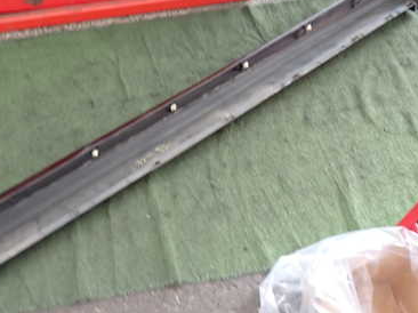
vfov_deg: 35.1
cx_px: 142
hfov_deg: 45.2
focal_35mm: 41
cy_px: 142
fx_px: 495
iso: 400
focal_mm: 4.5
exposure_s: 1/30
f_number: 2
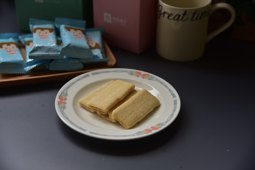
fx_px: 468
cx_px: 128
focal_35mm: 66
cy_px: 85
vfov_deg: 20.6
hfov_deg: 30.5
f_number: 4.5
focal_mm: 66
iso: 400
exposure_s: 1/160
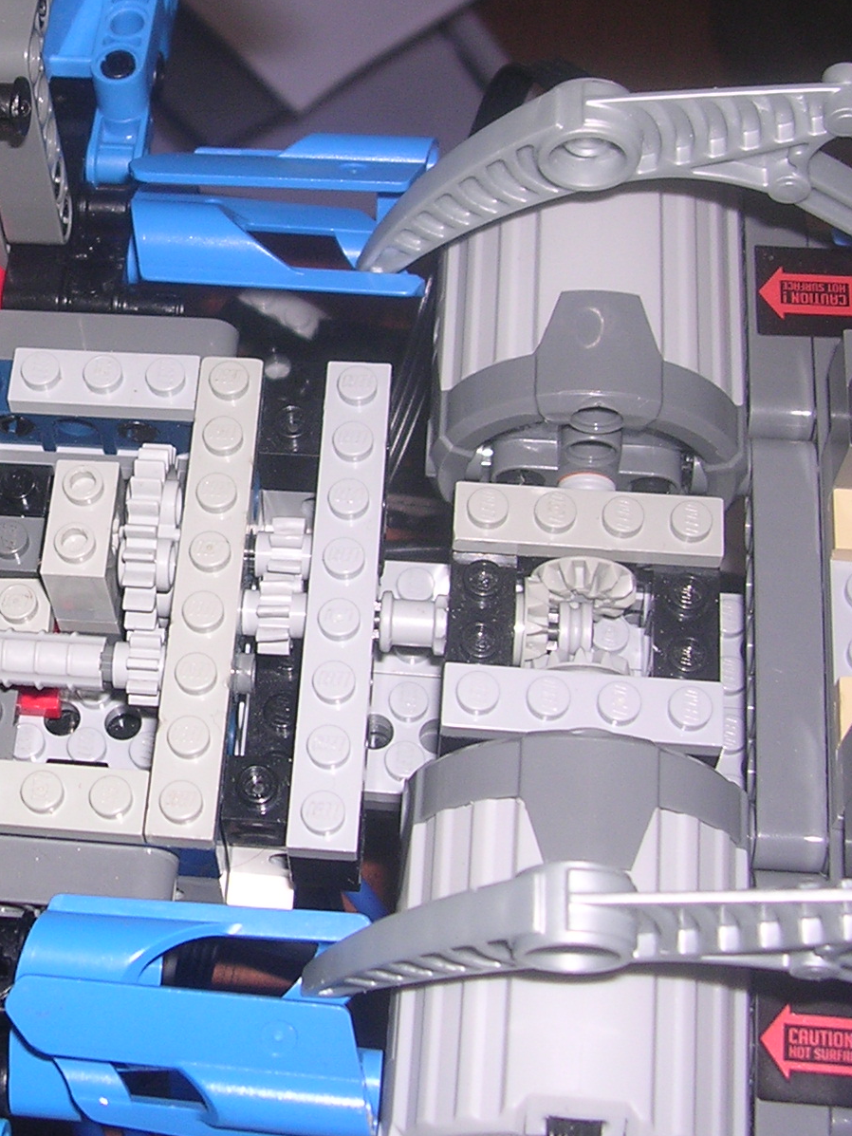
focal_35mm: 65
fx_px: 2133
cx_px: 6
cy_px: 431
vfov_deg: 29.7
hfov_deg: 21.8
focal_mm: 5.8
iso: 100
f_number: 2.8
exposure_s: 1/60.1
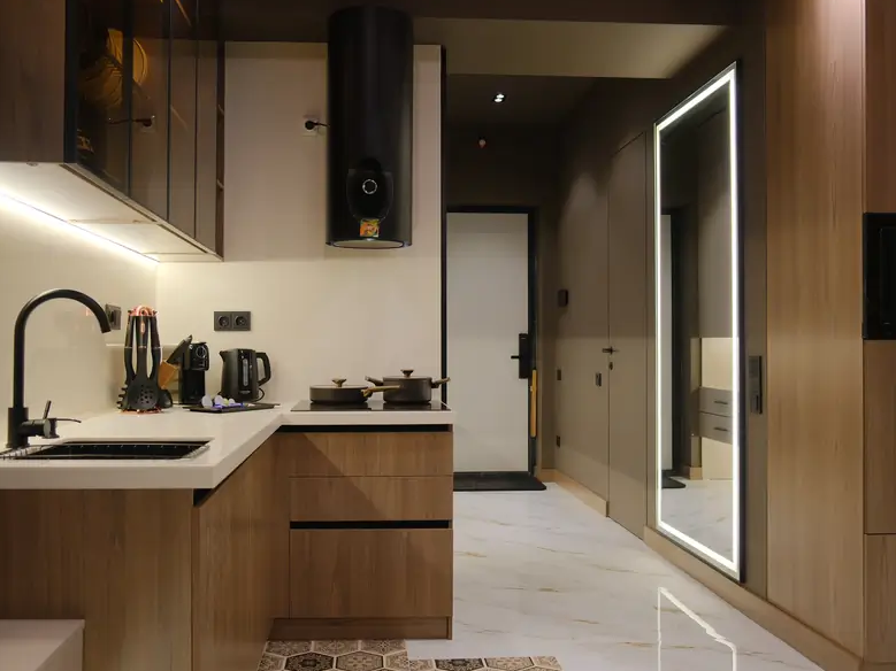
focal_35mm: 30
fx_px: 776
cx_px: 406
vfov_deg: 46.8
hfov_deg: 59.9
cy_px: 334
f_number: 3.6
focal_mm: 18
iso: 800
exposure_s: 1/50
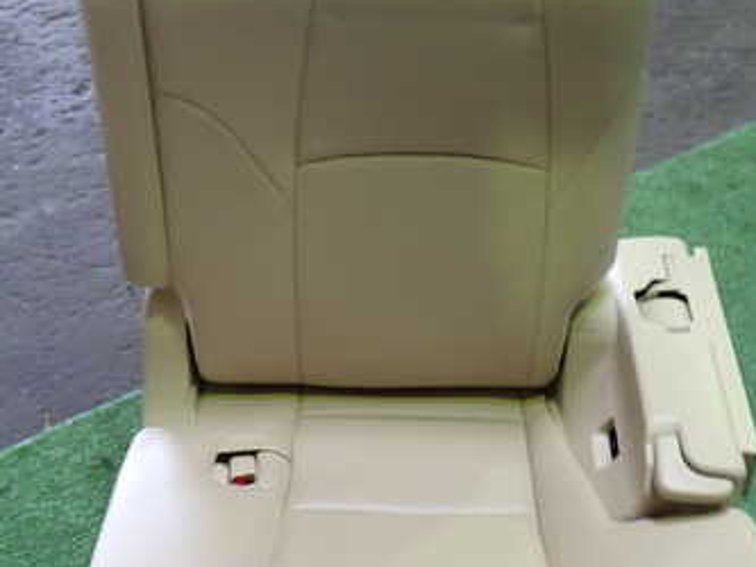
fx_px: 1180
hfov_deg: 35.4
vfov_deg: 27.0
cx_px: 445
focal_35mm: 54
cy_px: 338
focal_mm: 5.4
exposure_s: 1/40
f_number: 2.3
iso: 200
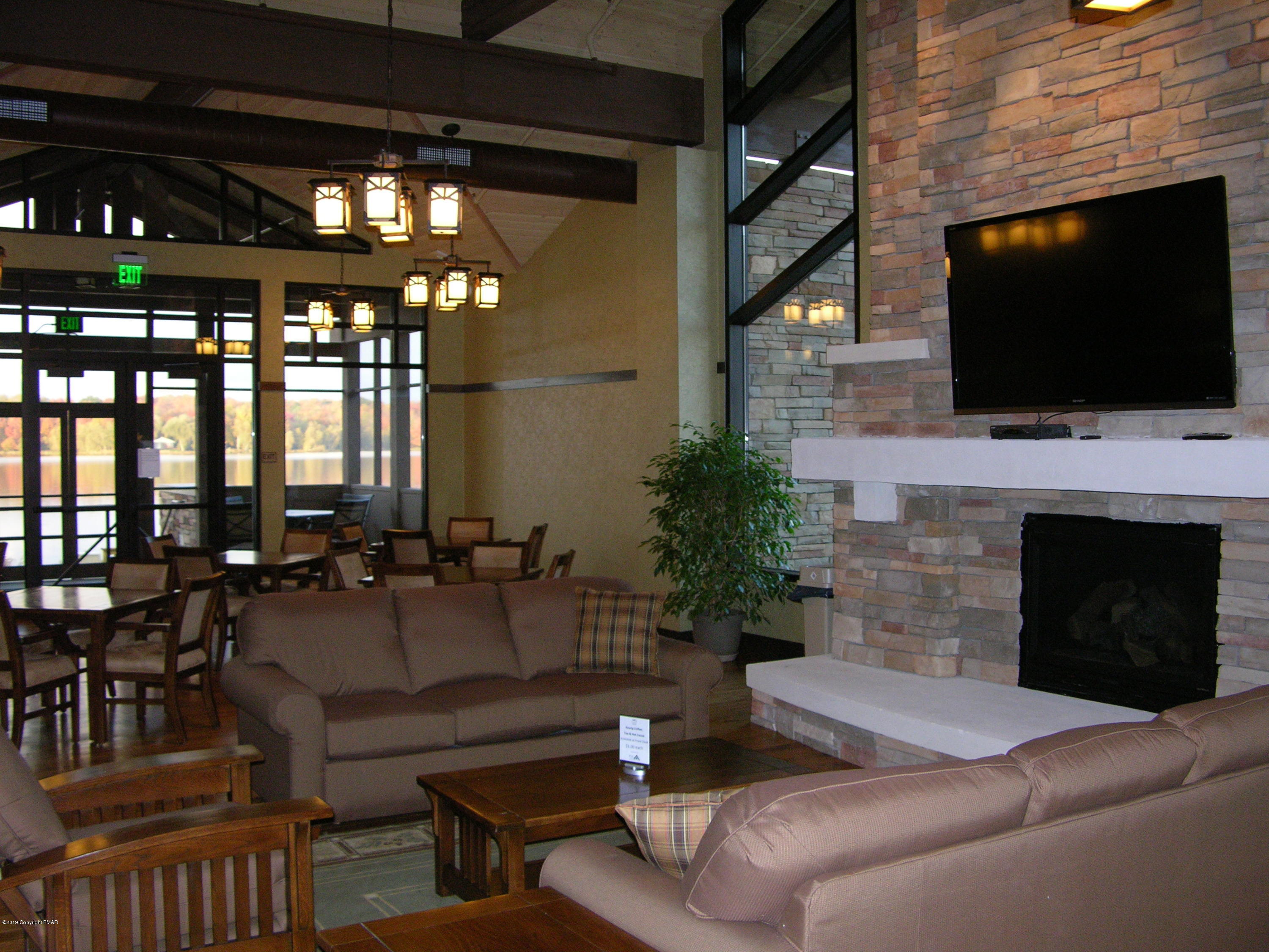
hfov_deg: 52.6
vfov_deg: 40.7
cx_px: 634
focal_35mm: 35
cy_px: 476
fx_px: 1283
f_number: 2.8
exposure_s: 1/60.1
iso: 200
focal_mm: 8.9
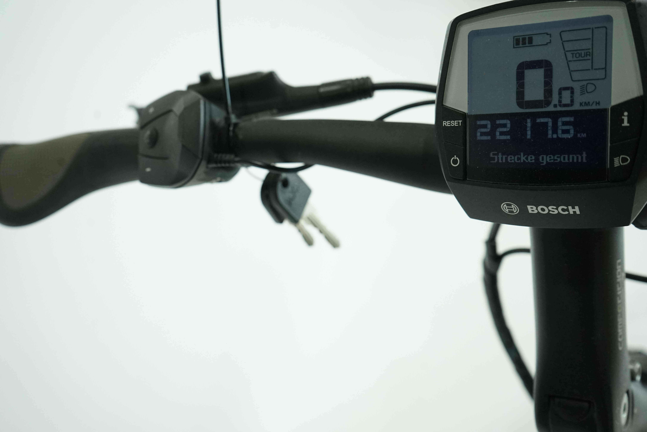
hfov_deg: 51.9
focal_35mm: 37
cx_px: 324
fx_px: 665
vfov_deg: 35.9
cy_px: 216
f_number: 6.3
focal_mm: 37
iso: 2500
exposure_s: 1/200
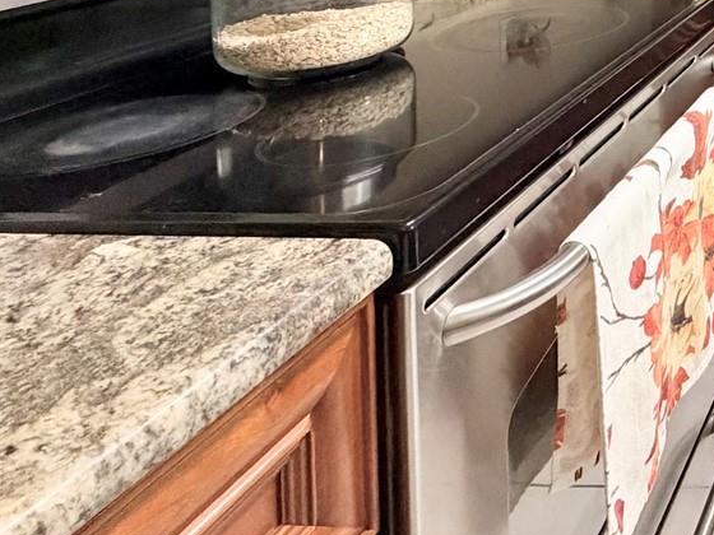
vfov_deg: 28.8
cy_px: -172
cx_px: 978
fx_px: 825
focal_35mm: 40
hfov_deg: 32.1
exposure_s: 1/60
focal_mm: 2.22
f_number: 2.2
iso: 500
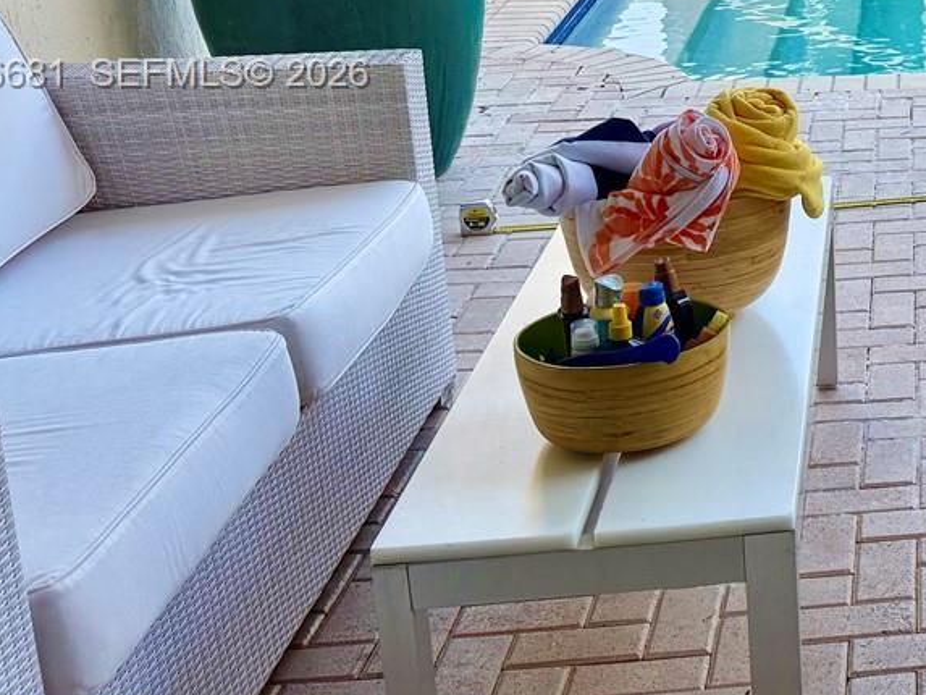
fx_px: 1793
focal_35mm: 67
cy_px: 76
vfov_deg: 21.5
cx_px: 1159
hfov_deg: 25.5
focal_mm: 6.76
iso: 100
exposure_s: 1/295
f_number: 1.78
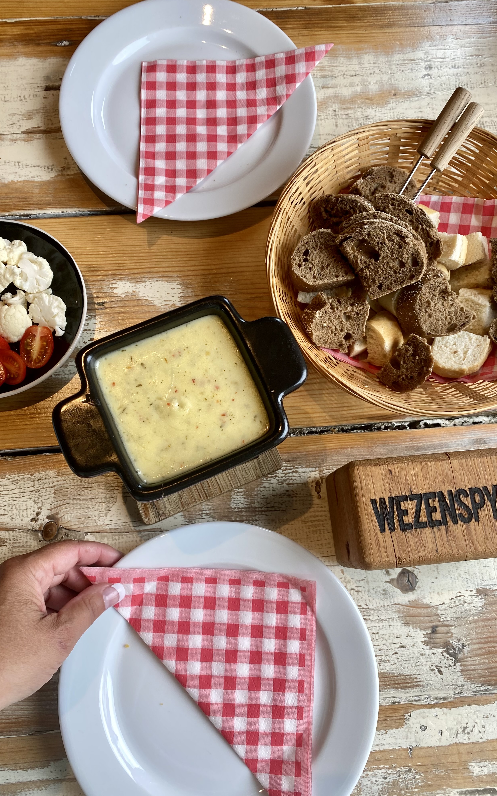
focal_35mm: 28
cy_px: 393
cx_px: 234
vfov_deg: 66.5
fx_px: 607
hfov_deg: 44.5
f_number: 1.8
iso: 40
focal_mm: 4.25
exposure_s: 1/100
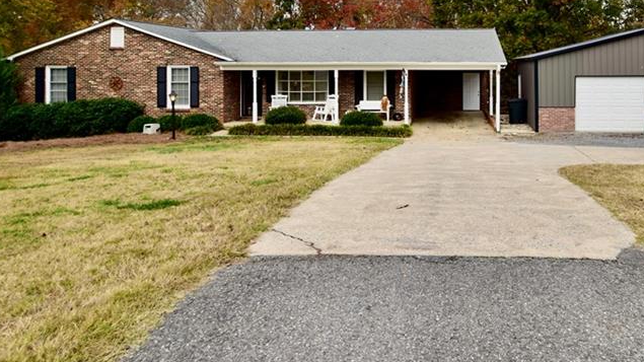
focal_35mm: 28
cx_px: 445
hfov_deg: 65.8
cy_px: 59
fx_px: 475
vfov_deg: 39.6
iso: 125
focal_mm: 11
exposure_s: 1/200
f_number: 6.3
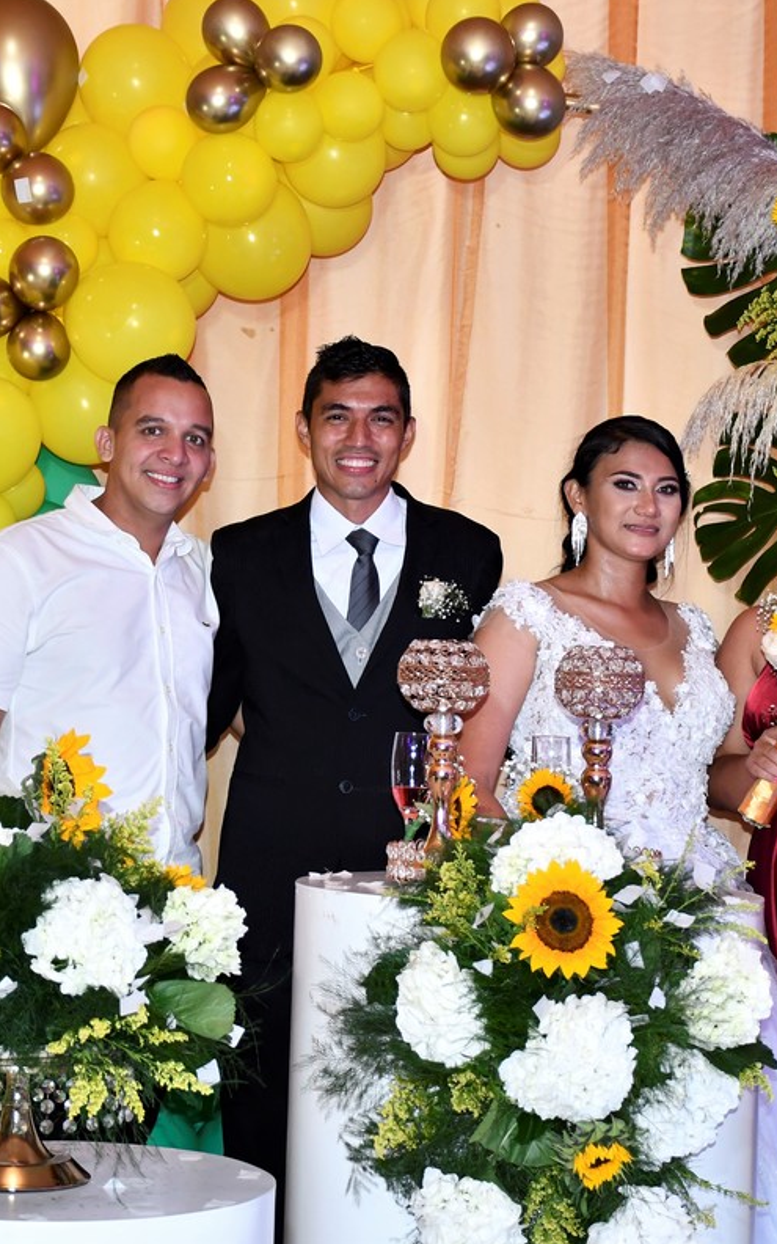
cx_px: 411
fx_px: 2982
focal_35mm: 88
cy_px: 620
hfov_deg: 14.8
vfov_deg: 23.6
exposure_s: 1/60
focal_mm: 38
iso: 800
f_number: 4.2
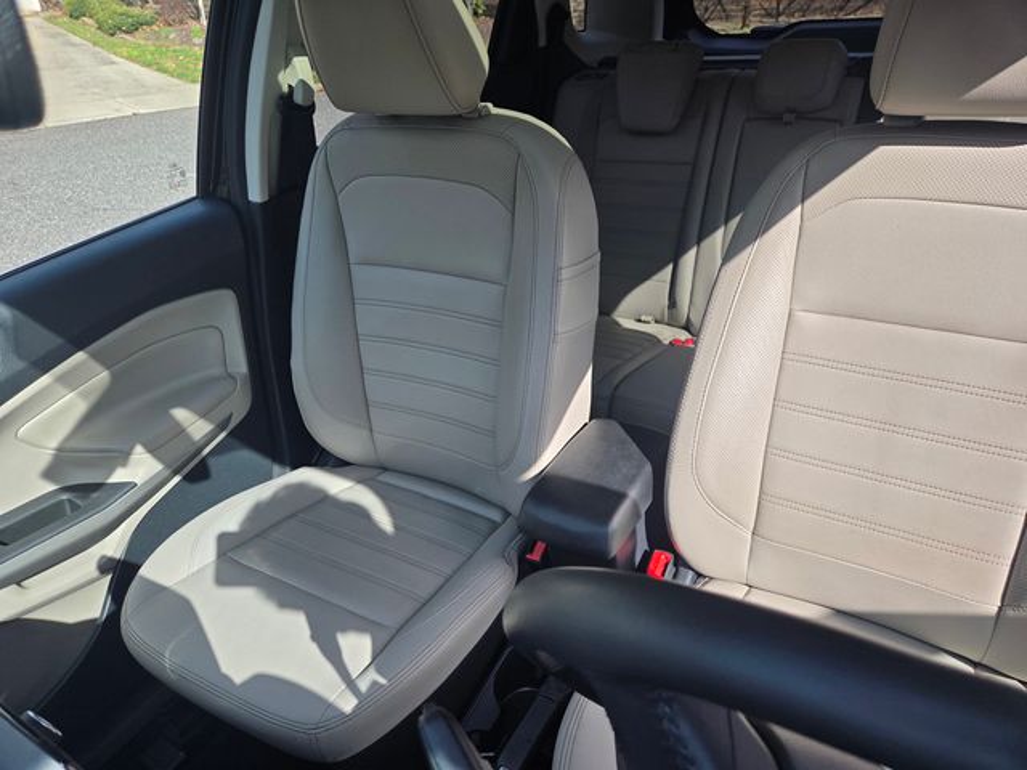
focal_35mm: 23
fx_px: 682
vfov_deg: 58.9
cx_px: 514
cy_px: 385
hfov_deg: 73.9
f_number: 1.8
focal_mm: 5.4
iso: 80
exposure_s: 1/1824
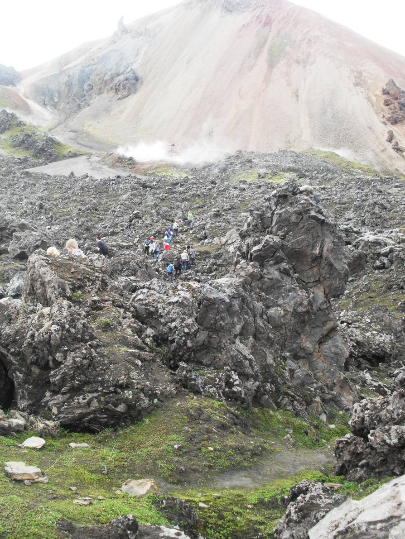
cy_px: 270
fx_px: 733
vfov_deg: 40.4
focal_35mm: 47
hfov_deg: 30.8
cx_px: 169
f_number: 3.2
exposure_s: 1/350
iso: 100
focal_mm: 6.3
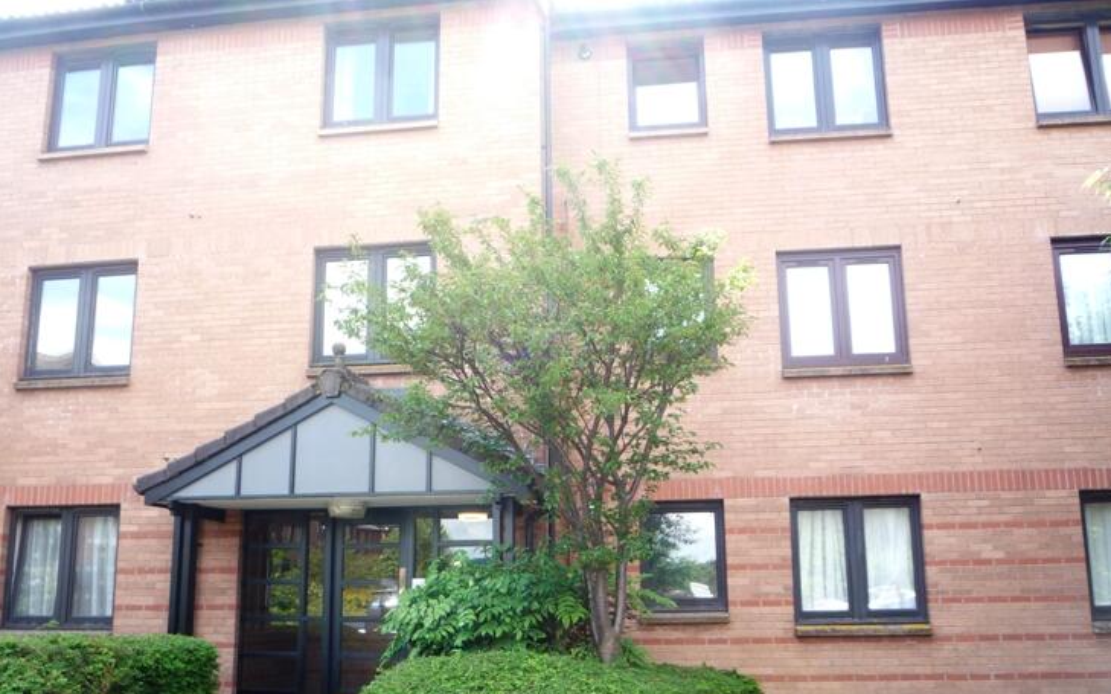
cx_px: 557
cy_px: 418
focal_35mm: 32
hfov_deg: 59.7
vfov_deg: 39.2
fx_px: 969
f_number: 3.3
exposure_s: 1/80
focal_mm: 5.2
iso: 100
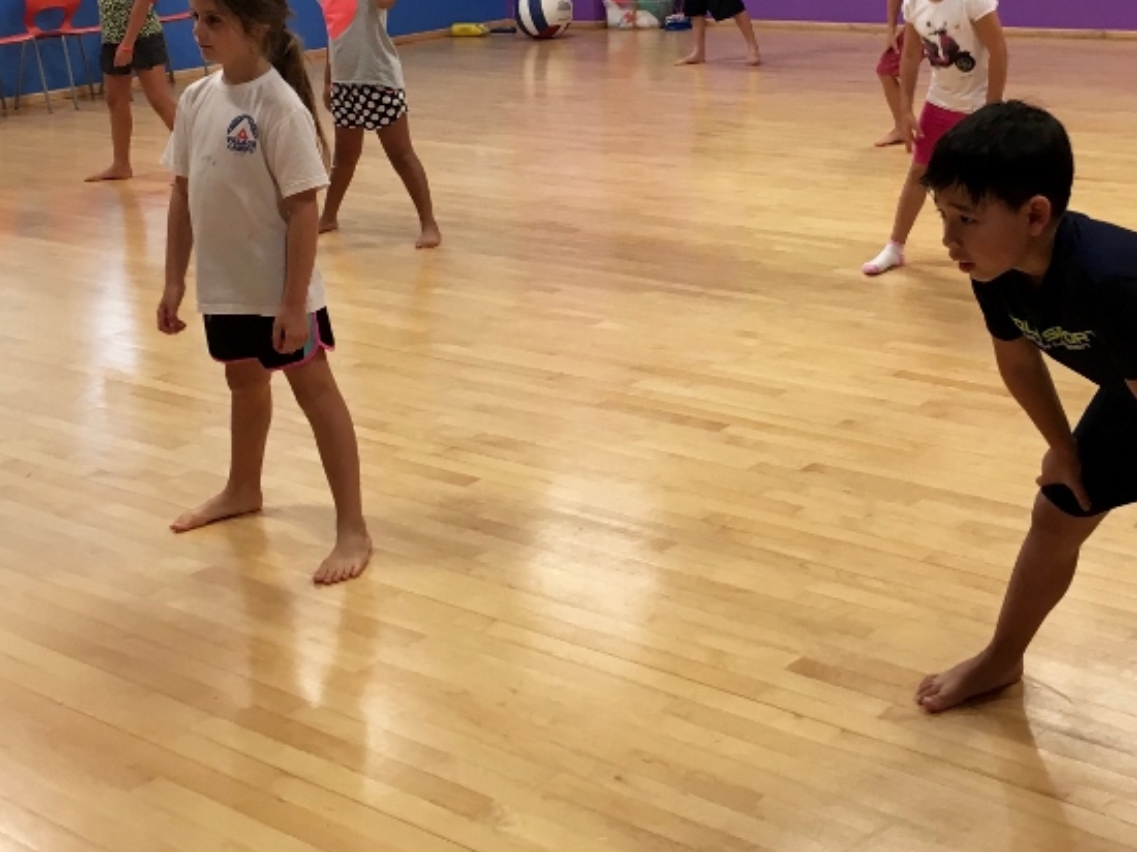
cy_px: 147
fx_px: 1773
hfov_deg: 35.3
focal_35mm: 54
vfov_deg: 26.4
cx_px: 734
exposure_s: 1/33
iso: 80
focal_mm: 4.15
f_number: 2.2
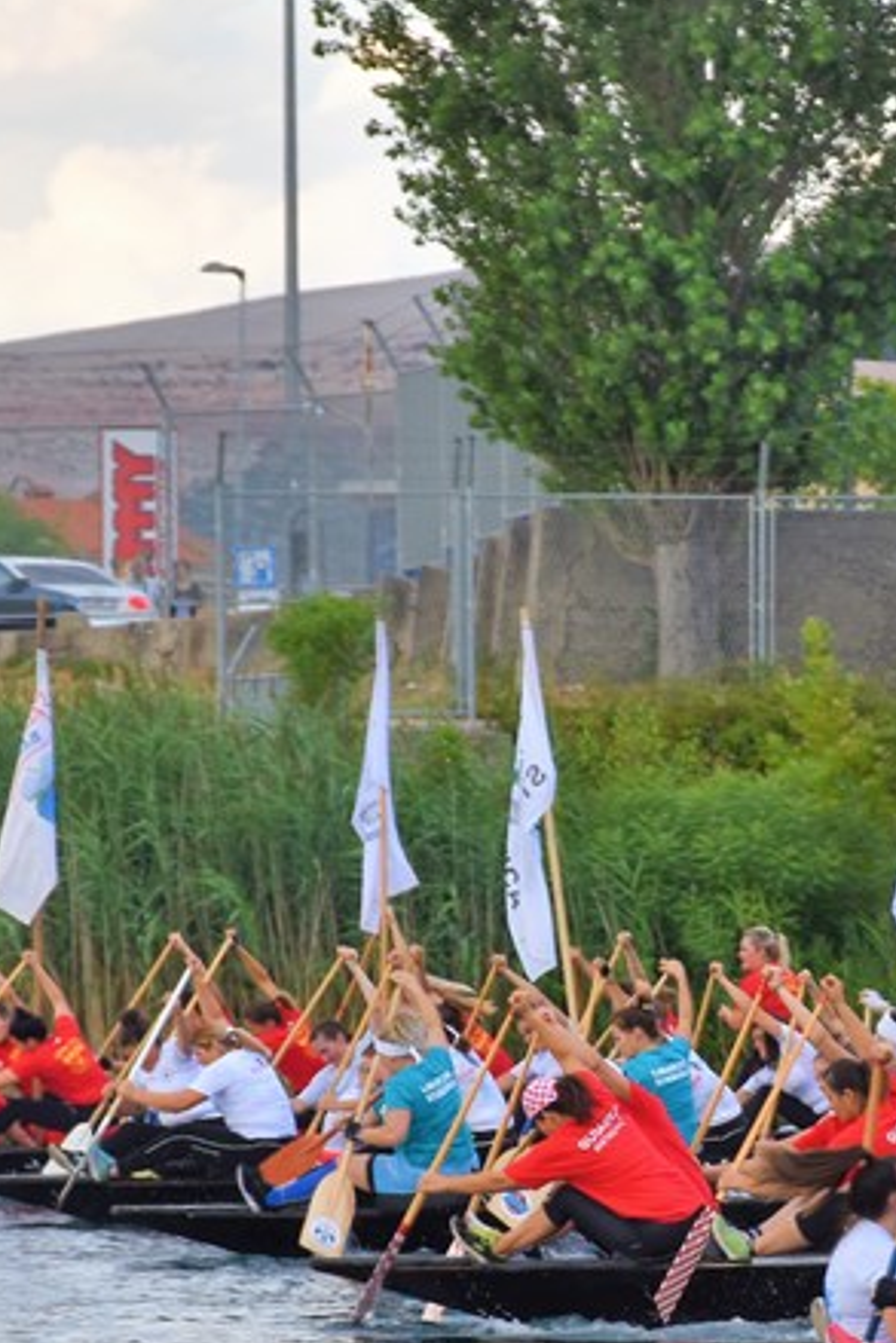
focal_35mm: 430
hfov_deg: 3.2
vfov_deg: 4.8
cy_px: 961
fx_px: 16053
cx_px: 642
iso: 100
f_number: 6.3
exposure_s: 1/160
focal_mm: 105
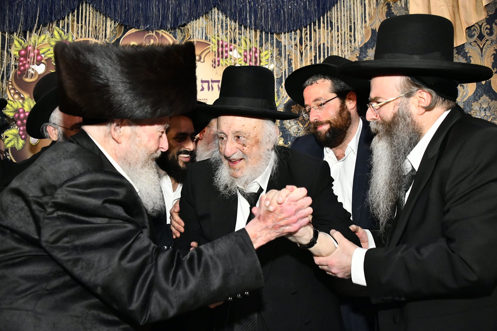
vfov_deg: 36.9
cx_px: 248
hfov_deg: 53.1
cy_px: 166
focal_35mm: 36
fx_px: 497
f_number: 5.6
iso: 4000
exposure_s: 1/160
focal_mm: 36
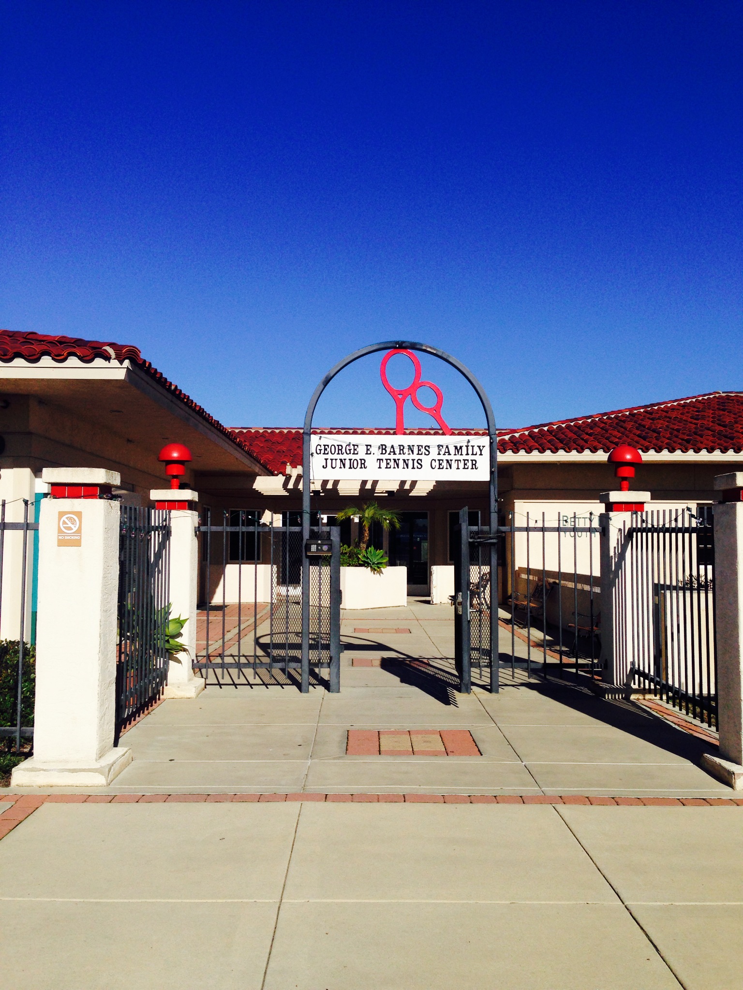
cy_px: 495
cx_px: 372
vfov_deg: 55.4
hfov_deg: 42.9
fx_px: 944
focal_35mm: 33
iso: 50
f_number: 2.4
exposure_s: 1/3876
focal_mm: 4.12
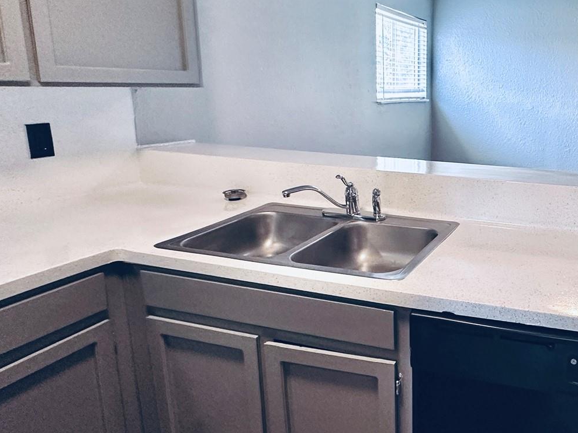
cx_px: 493
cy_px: 186
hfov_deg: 55.5
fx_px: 484
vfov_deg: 48.1
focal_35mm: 29
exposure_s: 1/120
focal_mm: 2.22
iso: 250
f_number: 2.2
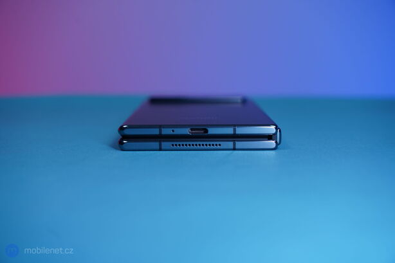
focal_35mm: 63
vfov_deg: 21.6
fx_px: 691
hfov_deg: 31.9
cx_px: 198
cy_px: 132
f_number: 5.6
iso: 320
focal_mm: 63
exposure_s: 1/125
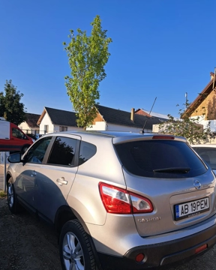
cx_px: 108
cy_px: 148
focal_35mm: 26
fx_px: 208
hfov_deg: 54.9
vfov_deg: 65.9
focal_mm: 5.23
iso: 50
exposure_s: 1/1050
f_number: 1.8
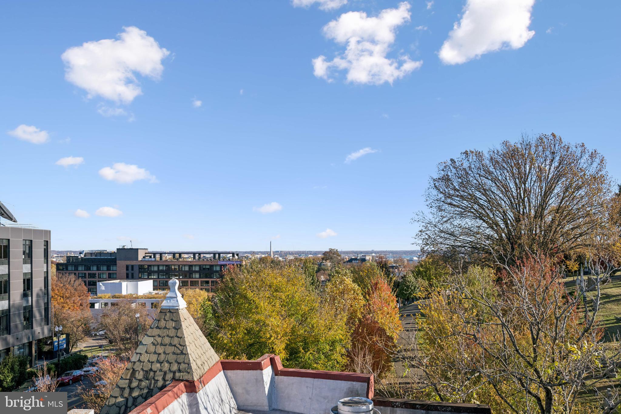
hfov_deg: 61.9
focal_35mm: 30
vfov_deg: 43.6
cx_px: 310
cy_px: 207
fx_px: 517
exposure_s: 1/1250
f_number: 7.1
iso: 400
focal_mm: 30
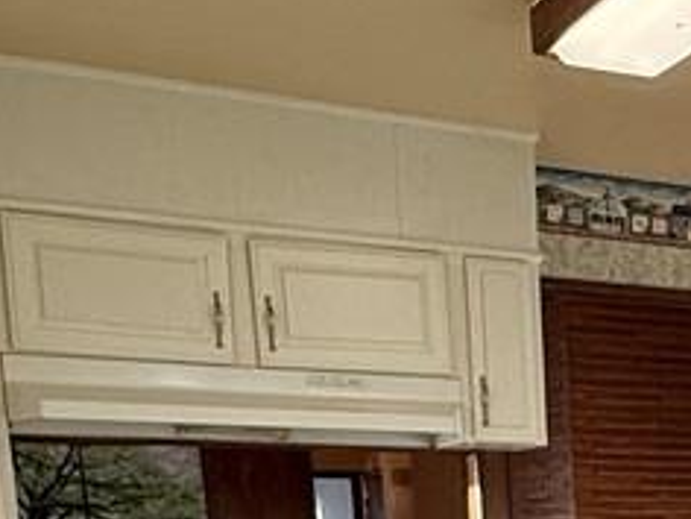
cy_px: 850
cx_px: 887
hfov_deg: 23.0
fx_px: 1517
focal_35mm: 76
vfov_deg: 16.9
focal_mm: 2.22
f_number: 2.2
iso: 200
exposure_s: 1/120
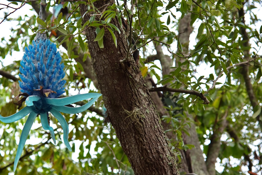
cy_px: 92
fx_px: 633
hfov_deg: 23.4
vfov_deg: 15.7
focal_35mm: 87
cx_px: 110
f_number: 5
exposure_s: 1/160
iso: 100
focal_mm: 75
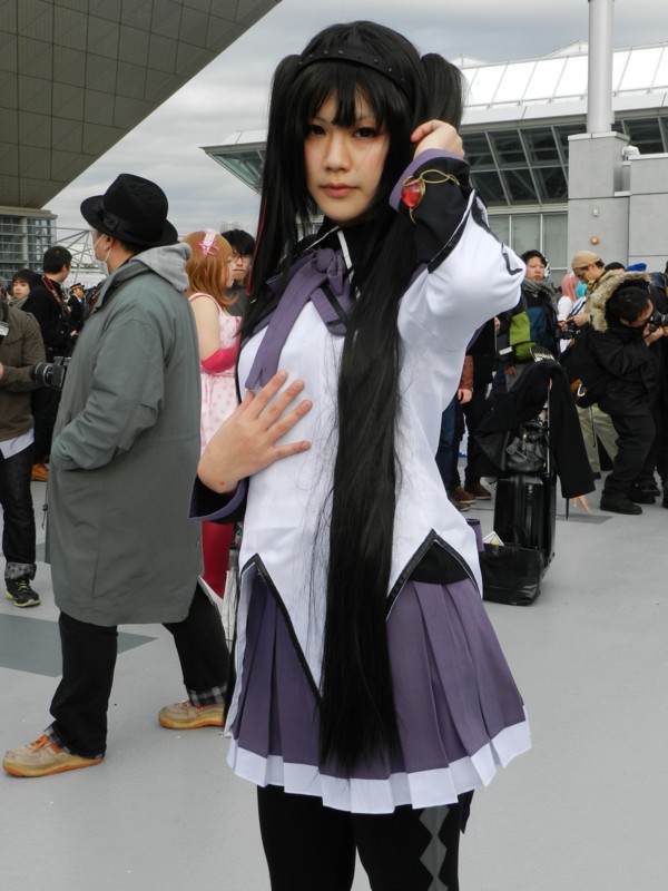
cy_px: 446
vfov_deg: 41.2
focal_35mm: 46
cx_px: 334
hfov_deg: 31.5
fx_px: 1184
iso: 160
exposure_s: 1/640
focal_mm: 8.1
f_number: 4.2
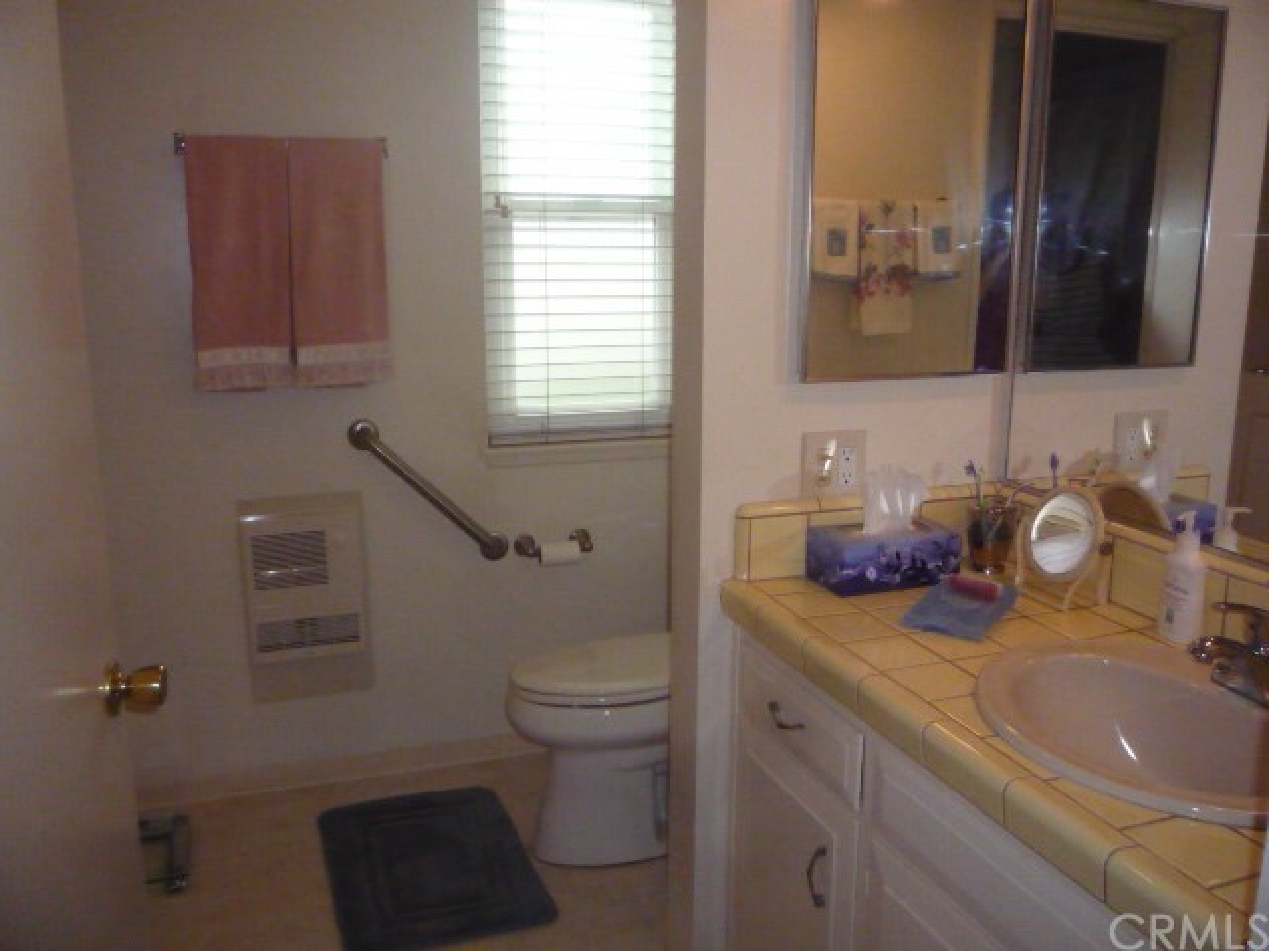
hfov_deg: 60.0
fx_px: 1100
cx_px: 634
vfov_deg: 46.8
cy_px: 476
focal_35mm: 30
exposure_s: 1/200
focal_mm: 5.2
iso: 800
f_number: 4
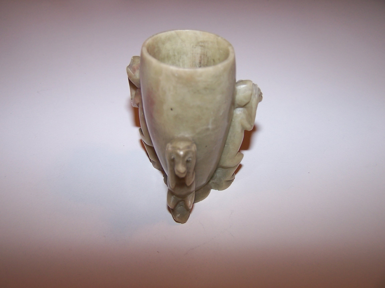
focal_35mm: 38
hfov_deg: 49.0
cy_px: 144
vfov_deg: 37.7
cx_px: 192
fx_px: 423
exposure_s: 1/60
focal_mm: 6.3
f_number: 2.8
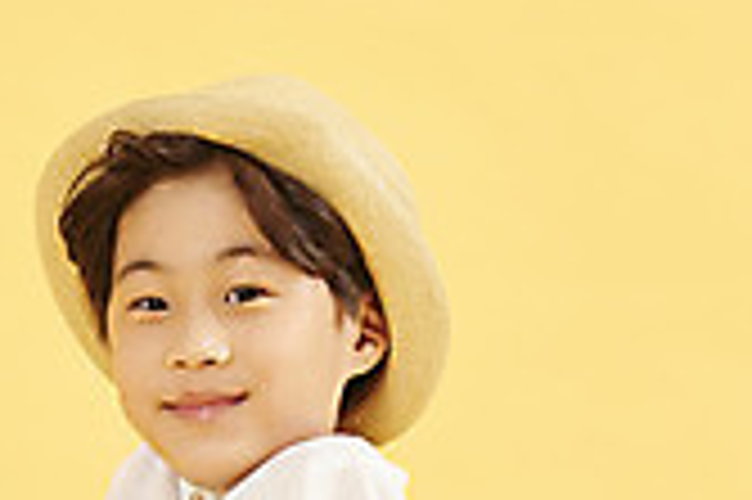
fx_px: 8994
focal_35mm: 431
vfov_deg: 3.2
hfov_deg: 4.8
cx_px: -218
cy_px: 550
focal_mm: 120
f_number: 8
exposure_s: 1/125
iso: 125
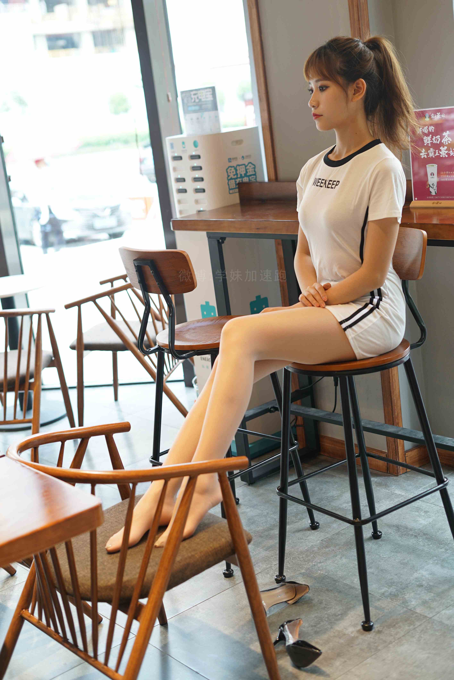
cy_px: 340
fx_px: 945
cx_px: 227
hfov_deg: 27.0
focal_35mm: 50
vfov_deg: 39.6
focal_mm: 50
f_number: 2.8
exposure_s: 1/60
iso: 200
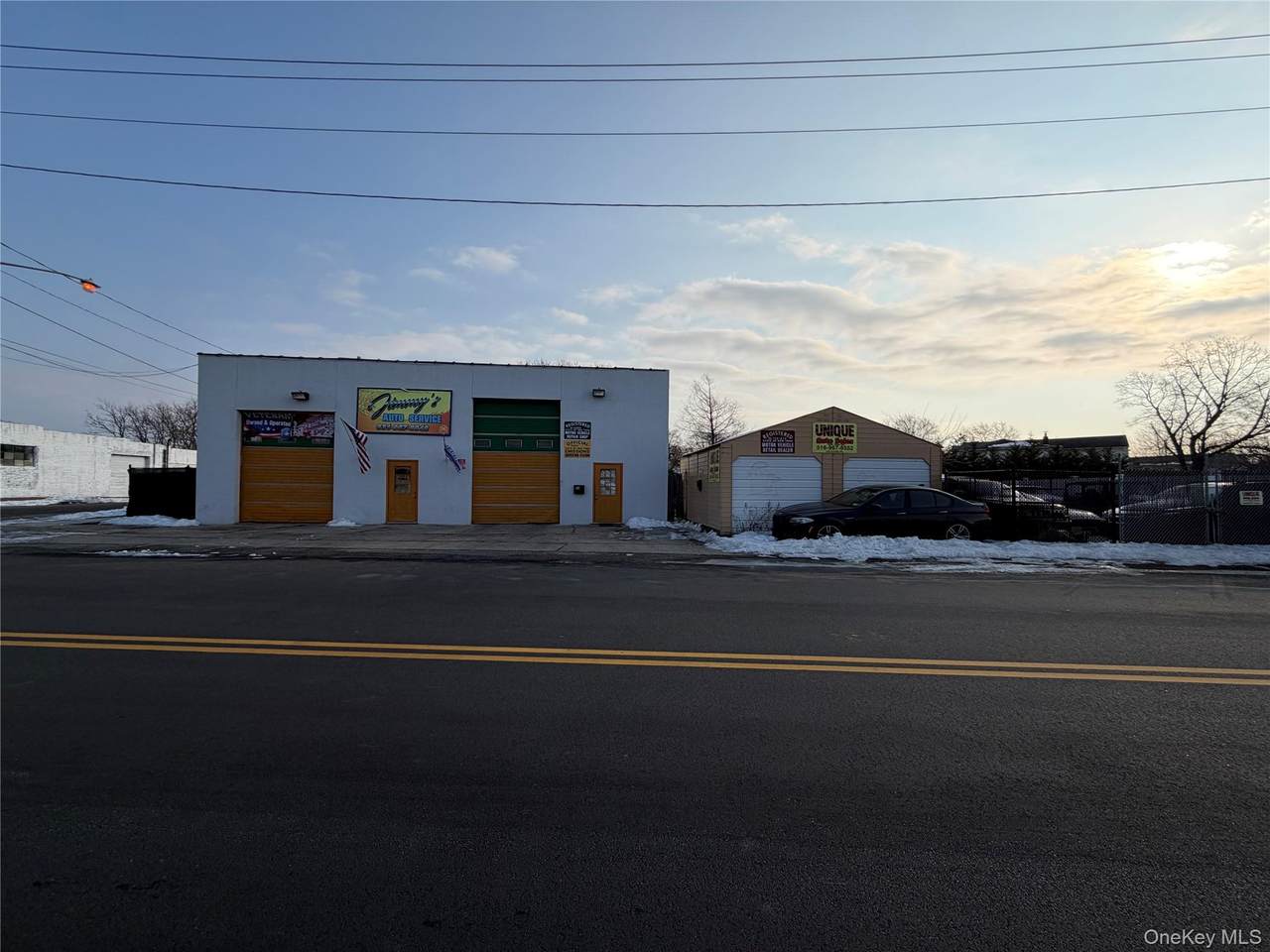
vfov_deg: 85.7
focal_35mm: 14
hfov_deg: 102.1
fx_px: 514
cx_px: 635
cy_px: 476
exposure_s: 1/1534
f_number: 2.2
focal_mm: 2.22
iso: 20
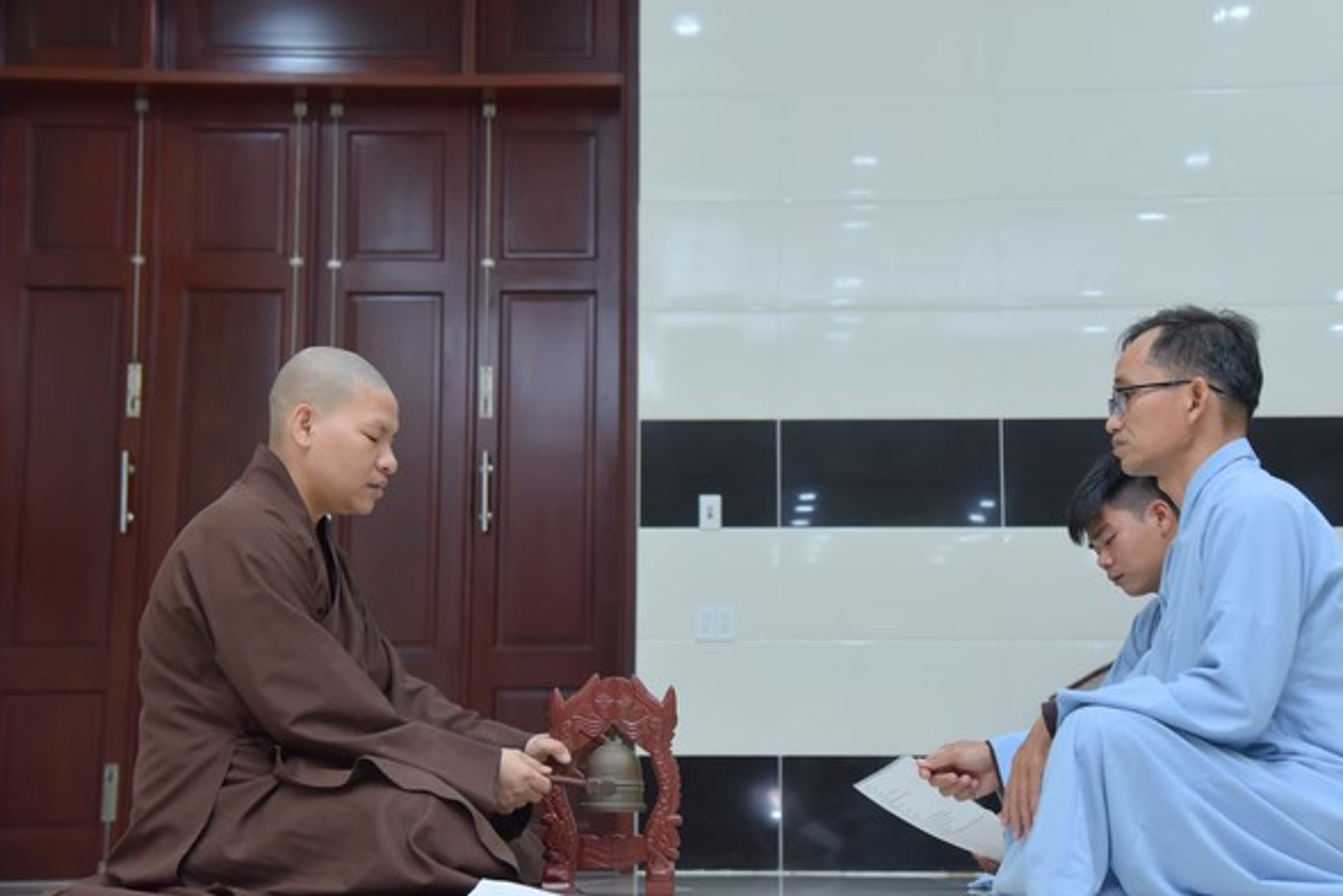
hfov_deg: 31.4
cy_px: 442
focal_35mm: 64
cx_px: 734
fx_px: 2388
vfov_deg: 21.3
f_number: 5.6
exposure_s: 1/125
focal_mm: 58
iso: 1250
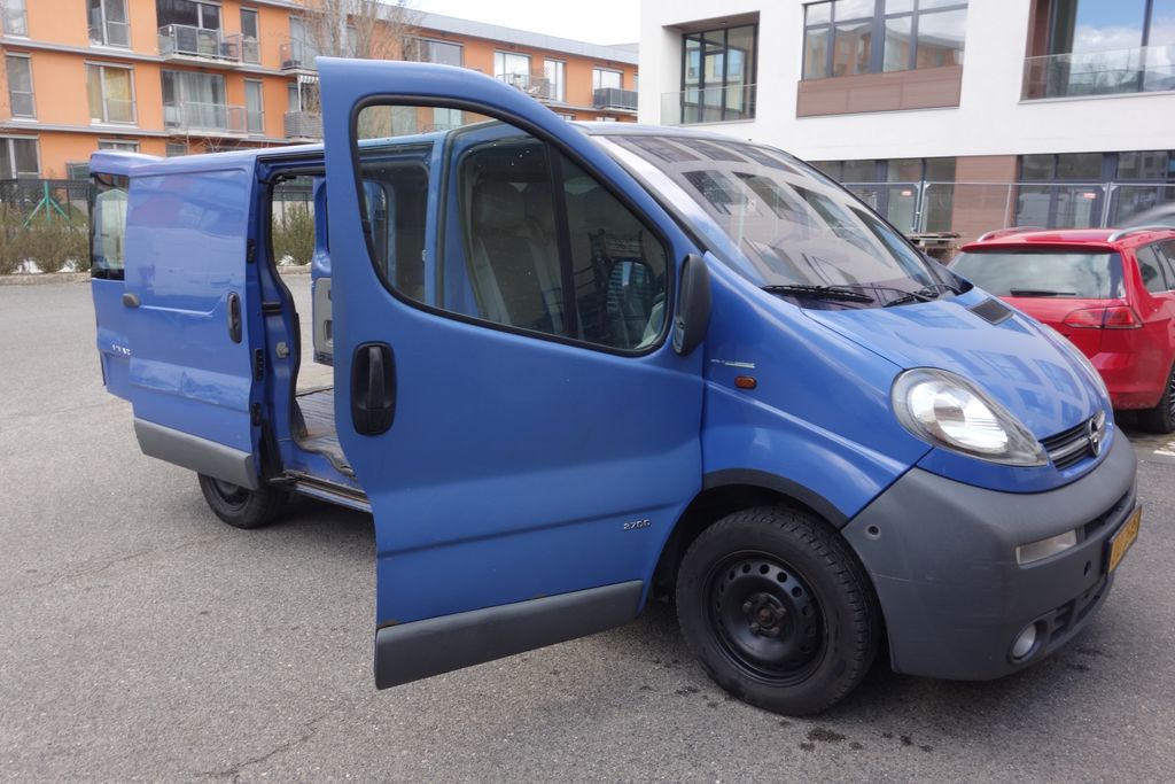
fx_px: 914
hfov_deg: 65.5
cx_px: 588
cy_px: 392
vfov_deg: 46.4
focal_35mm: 28
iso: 125
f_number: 8
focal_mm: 10.4
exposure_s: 1/30
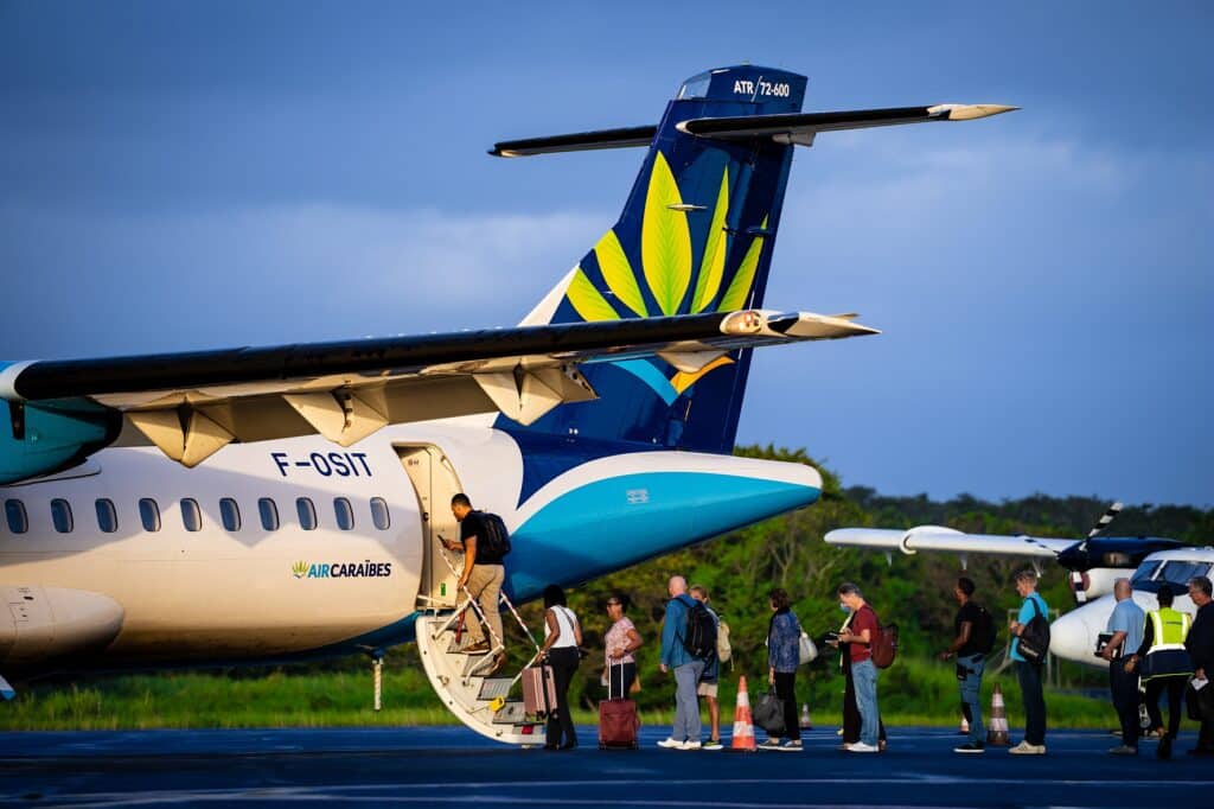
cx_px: 607
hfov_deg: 10.3
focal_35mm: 200
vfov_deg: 6.9
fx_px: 6742
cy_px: 404
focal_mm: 200
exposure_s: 1/500
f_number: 2.8
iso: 100
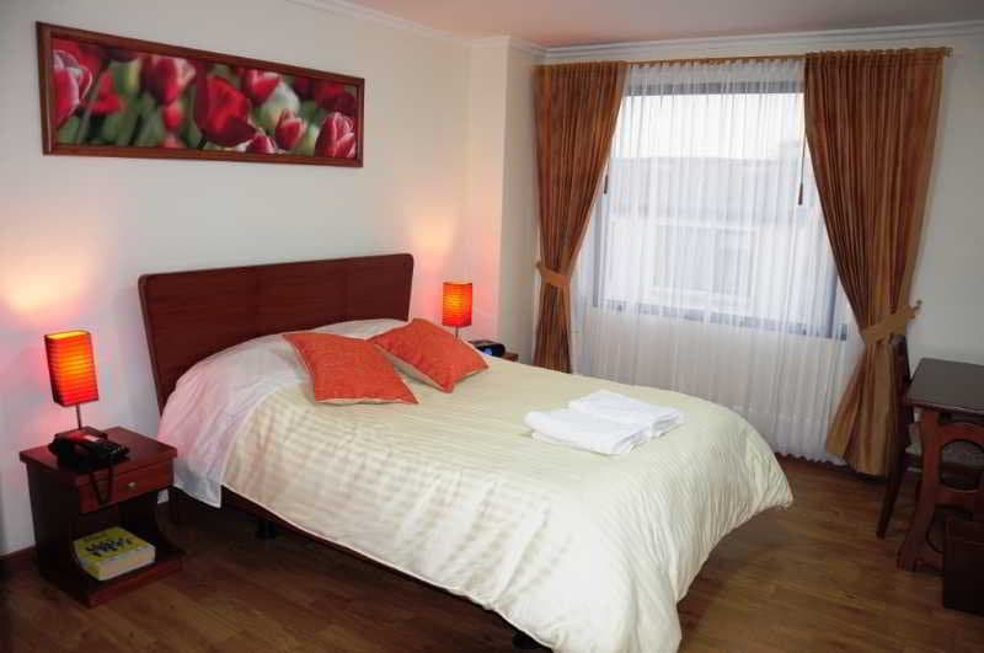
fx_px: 737
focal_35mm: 27
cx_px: 492
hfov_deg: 67.5
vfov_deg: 47.8
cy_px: 326
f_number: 3.5
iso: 200
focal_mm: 18
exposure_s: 1/20
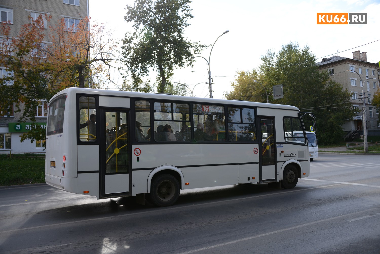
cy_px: 127
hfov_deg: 58.7
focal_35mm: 32
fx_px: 338
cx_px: 190
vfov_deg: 41.1
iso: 200
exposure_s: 1/800
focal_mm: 32
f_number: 4.5
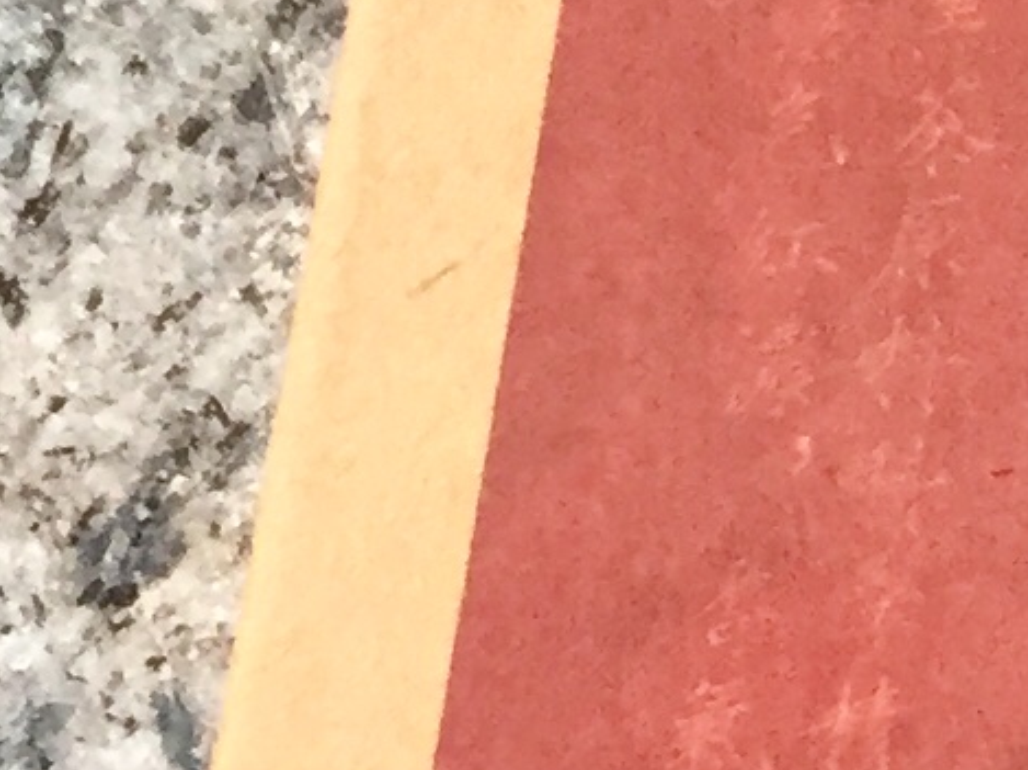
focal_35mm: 202
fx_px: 5994
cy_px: -101
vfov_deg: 7.3
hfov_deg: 8.8
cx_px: 2591
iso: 50
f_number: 2.2
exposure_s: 1/33
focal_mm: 4.15
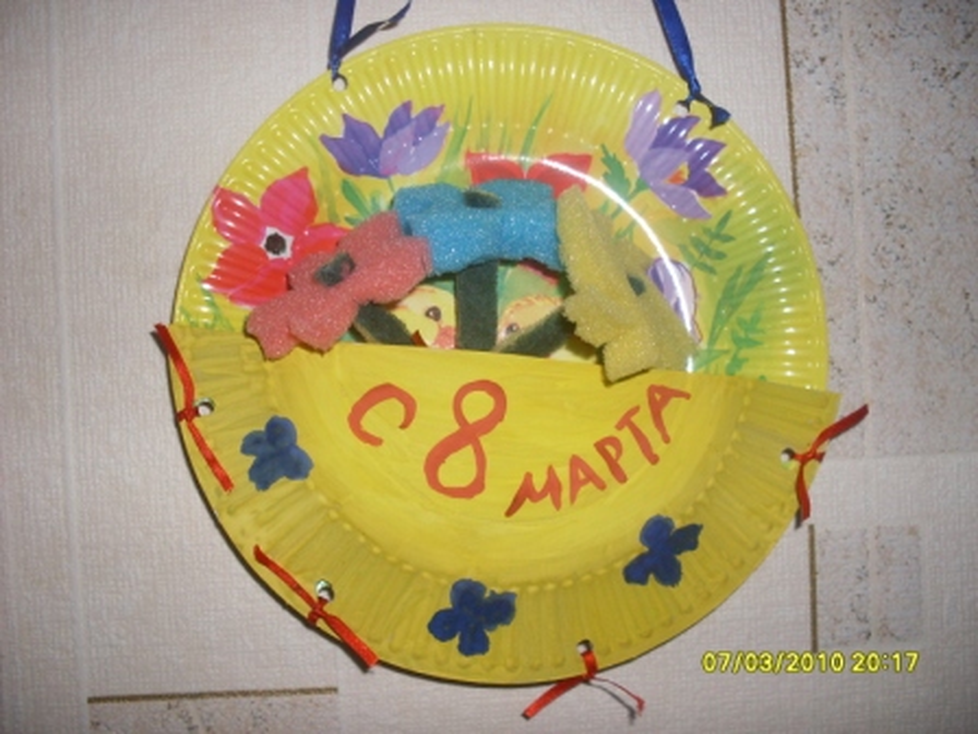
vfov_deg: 37.7
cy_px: 367
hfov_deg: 49.0
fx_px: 1074
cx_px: 489
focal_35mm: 38
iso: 100
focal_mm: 6.3
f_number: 2.8
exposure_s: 1/45
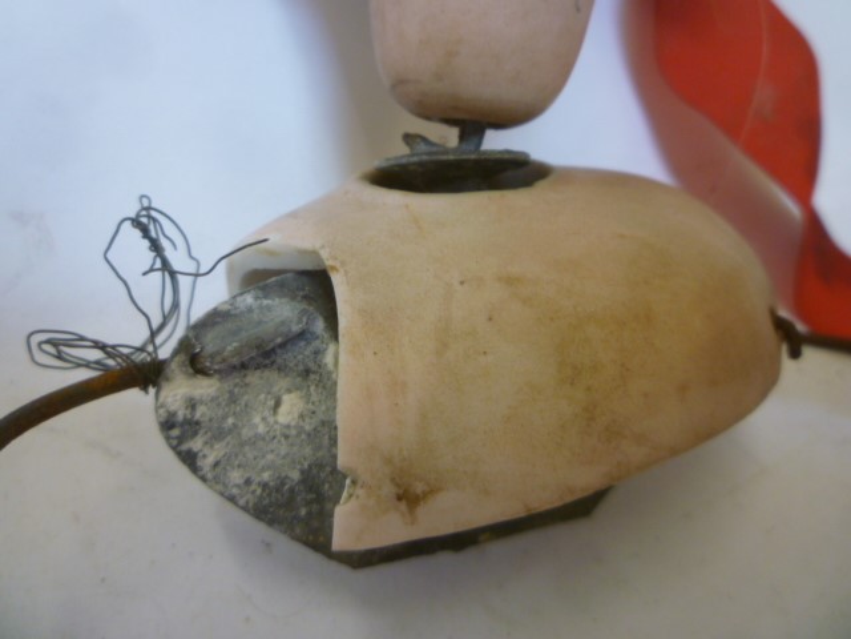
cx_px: 426
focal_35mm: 29
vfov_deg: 48.2
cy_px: 320
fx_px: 713
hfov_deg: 61.7
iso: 200
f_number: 3.3
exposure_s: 1/30
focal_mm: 5.2
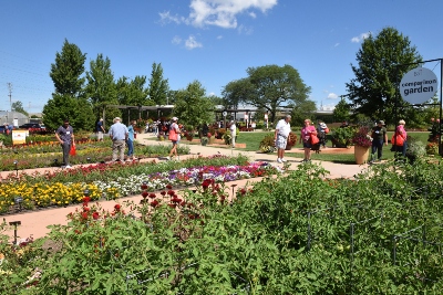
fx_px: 295
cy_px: 148
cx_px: 222
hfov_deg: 73.7
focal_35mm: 24
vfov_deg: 53.2
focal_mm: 24
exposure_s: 1/125
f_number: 22
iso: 400
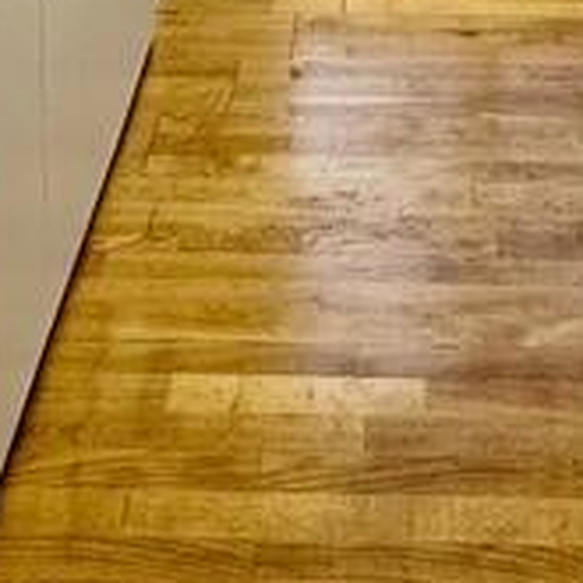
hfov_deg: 22.4
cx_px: 346
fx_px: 1467
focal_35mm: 77
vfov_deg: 17.3
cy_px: -534
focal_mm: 2.22
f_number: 2.2
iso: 125
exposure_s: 1/100
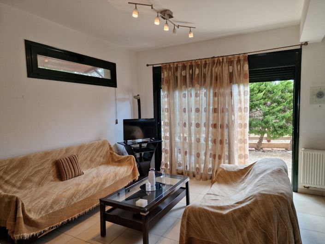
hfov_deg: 74.0
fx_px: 216
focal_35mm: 23
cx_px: 162
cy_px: 122
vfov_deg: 58.8
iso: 100
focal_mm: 6.4
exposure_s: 1/100
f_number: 1.8
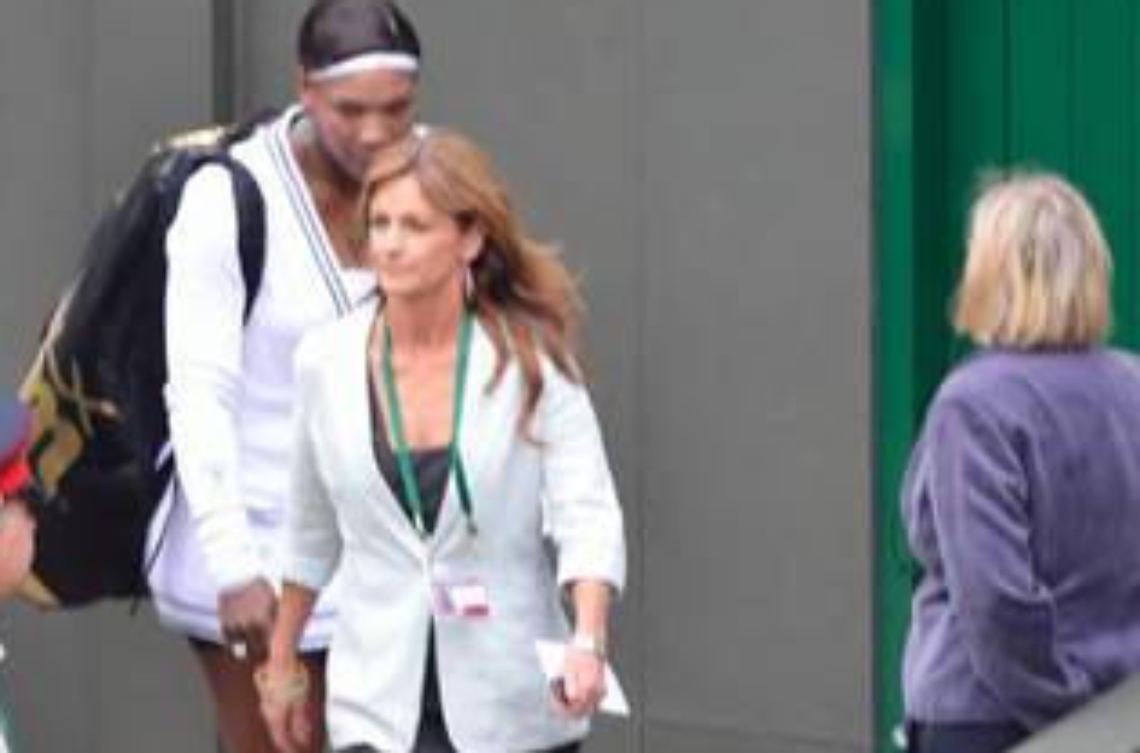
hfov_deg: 1.8
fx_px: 35802
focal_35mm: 1134
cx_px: 326
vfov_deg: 1.2
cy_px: 63
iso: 280
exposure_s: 1/250
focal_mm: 340
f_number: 5.3
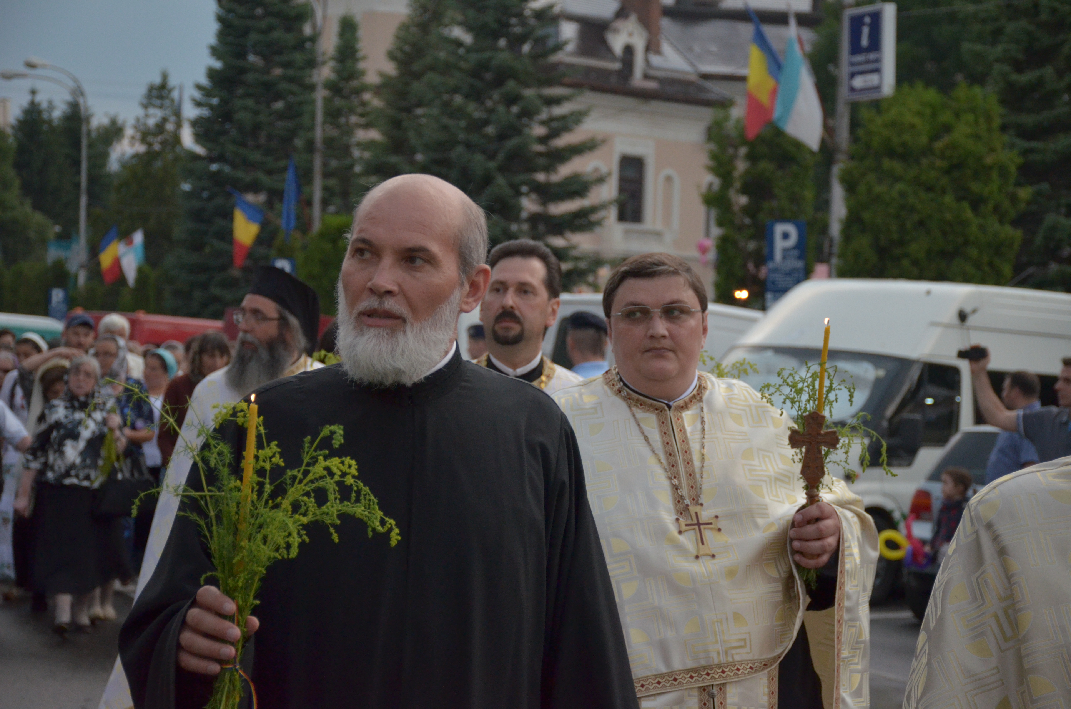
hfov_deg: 22.7
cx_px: 536
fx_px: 2672
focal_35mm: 90
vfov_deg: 15.1
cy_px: 354
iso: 1600
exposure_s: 1/320
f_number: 5
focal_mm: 60
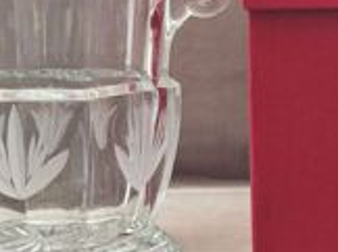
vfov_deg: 17.1
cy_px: 96
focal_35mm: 86
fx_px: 838
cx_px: 300
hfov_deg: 22.3
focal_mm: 4.15
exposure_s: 1/25
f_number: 2.2
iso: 250
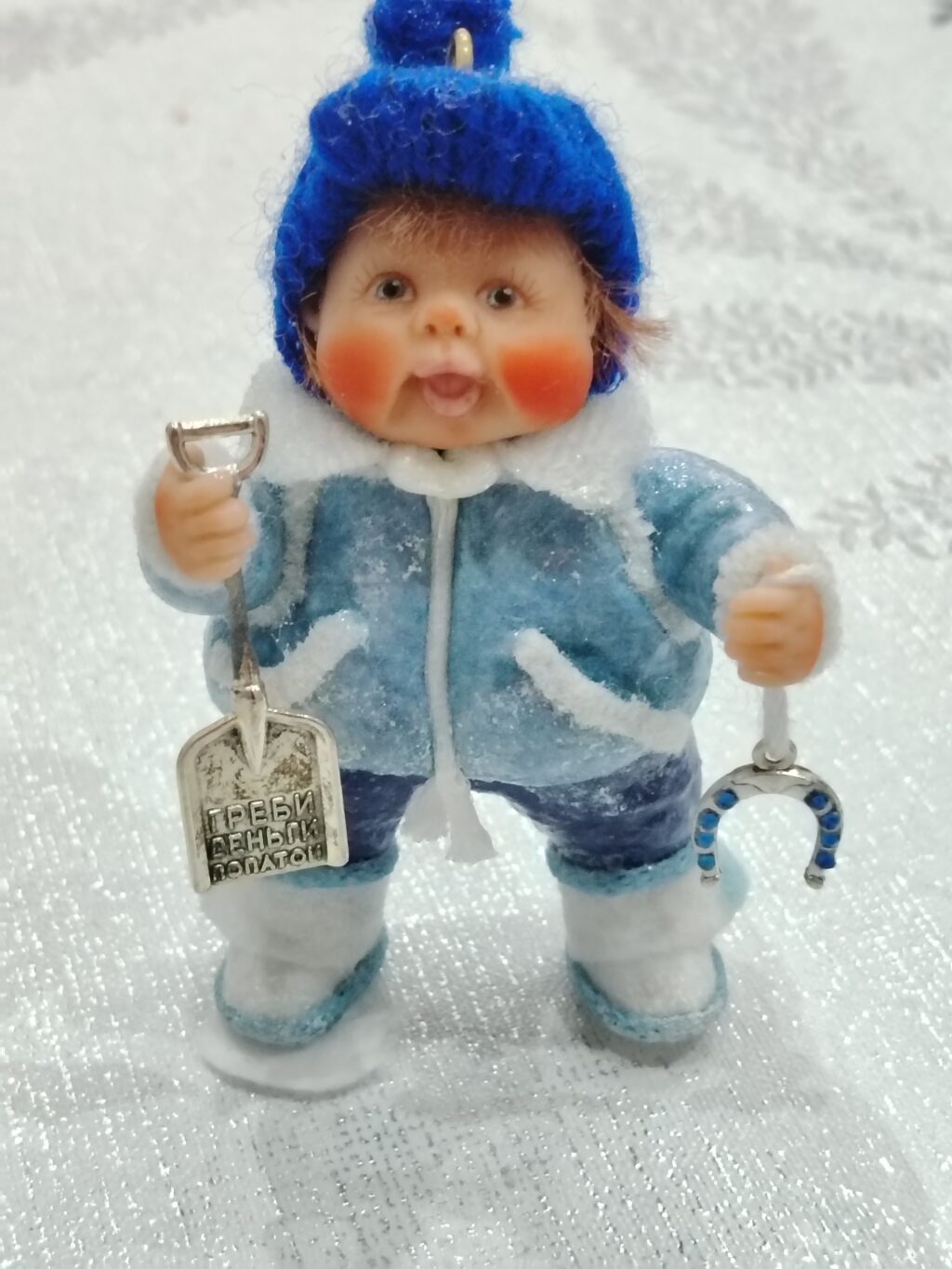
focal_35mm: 71
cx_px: 476
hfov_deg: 20.7
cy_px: 634
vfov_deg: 27.4
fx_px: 2603
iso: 1032
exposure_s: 1/33.3
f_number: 1.75
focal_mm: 5.25
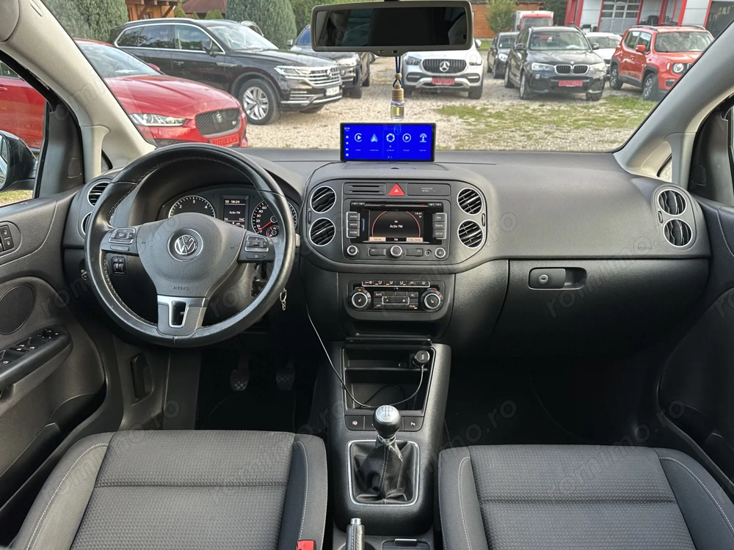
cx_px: 367
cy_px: 275
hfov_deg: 71.6
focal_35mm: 24
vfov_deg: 56.8
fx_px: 509
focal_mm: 6.86
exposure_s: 1/60
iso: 125
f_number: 1.78
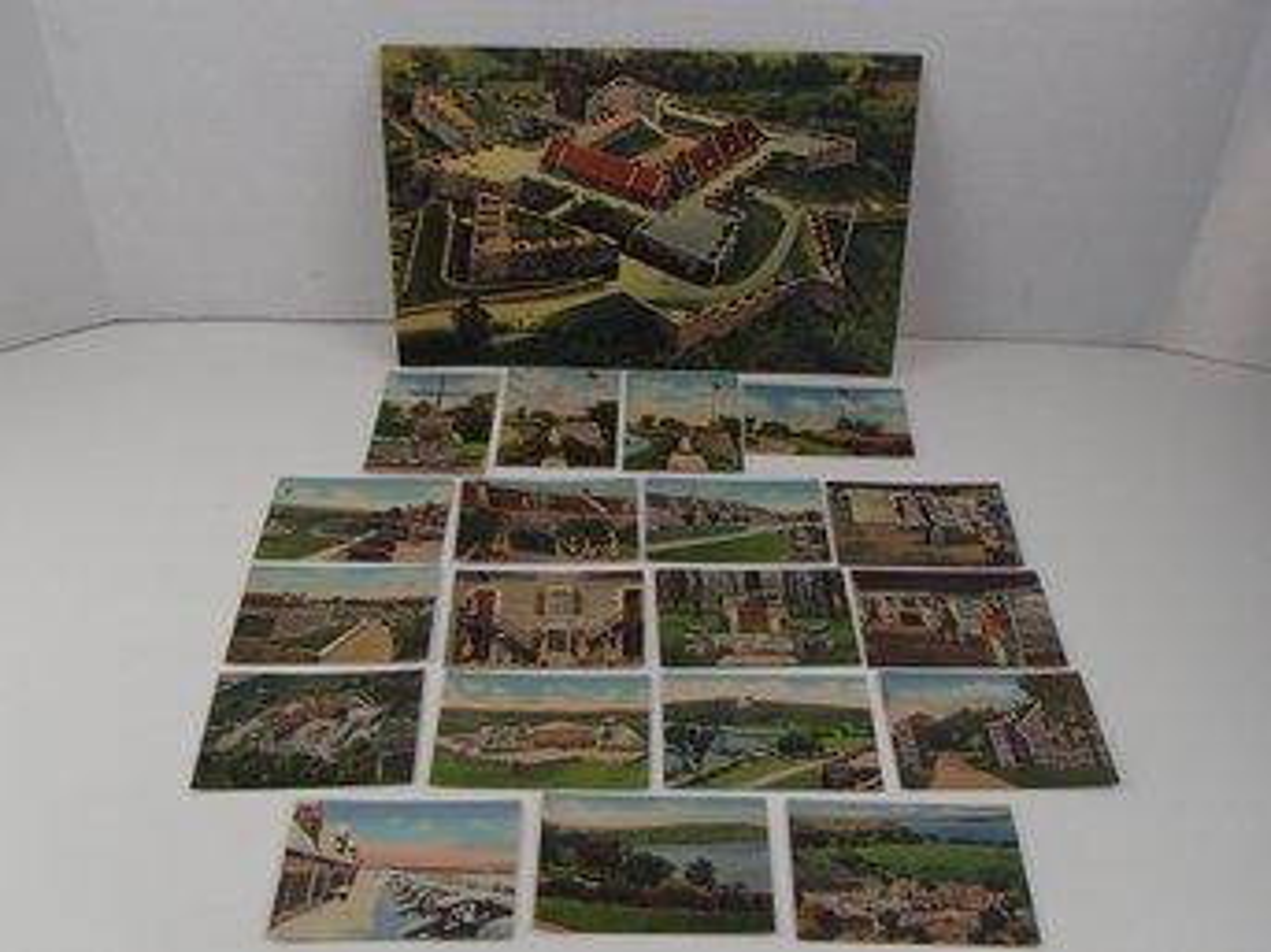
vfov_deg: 38.6
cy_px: 476
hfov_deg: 50.2
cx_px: 636
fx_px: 1358
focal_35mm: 37
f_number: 4.7
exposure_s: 1/160
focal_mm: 6.64
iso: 200
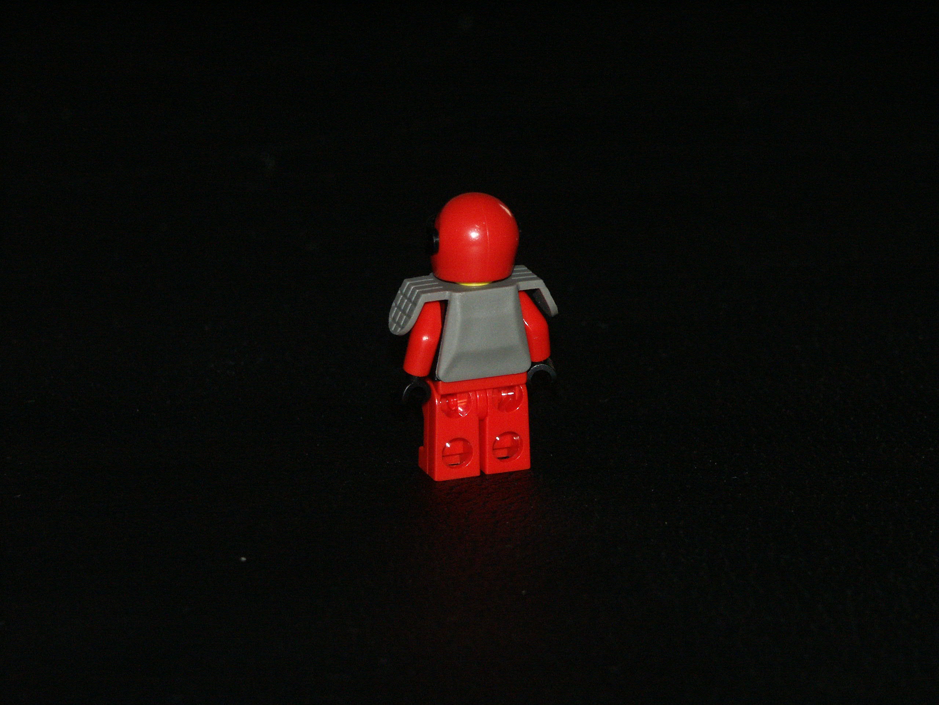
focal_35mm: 176
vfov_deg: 8.4
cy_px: 352
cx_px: 470
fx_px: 4774
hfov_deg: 11.2
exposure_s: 1/180
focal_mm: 44.48
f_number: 4.5
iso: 200
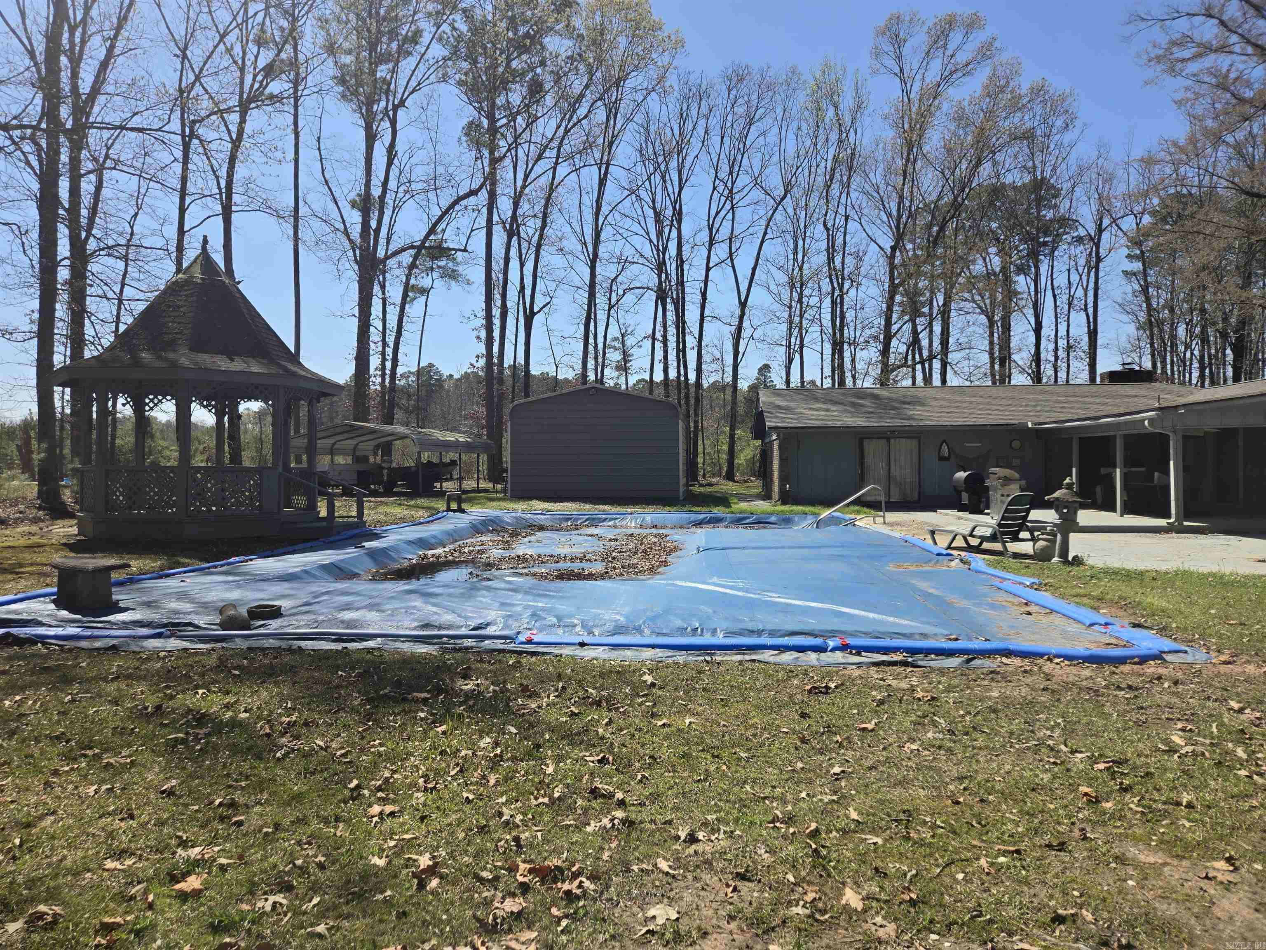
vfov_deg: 58.9
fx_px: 841
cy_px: 475
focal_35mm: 23
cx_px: 633
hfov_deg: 73.9
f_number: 1.8
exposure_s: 1/1789
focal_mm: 5.4
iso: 25
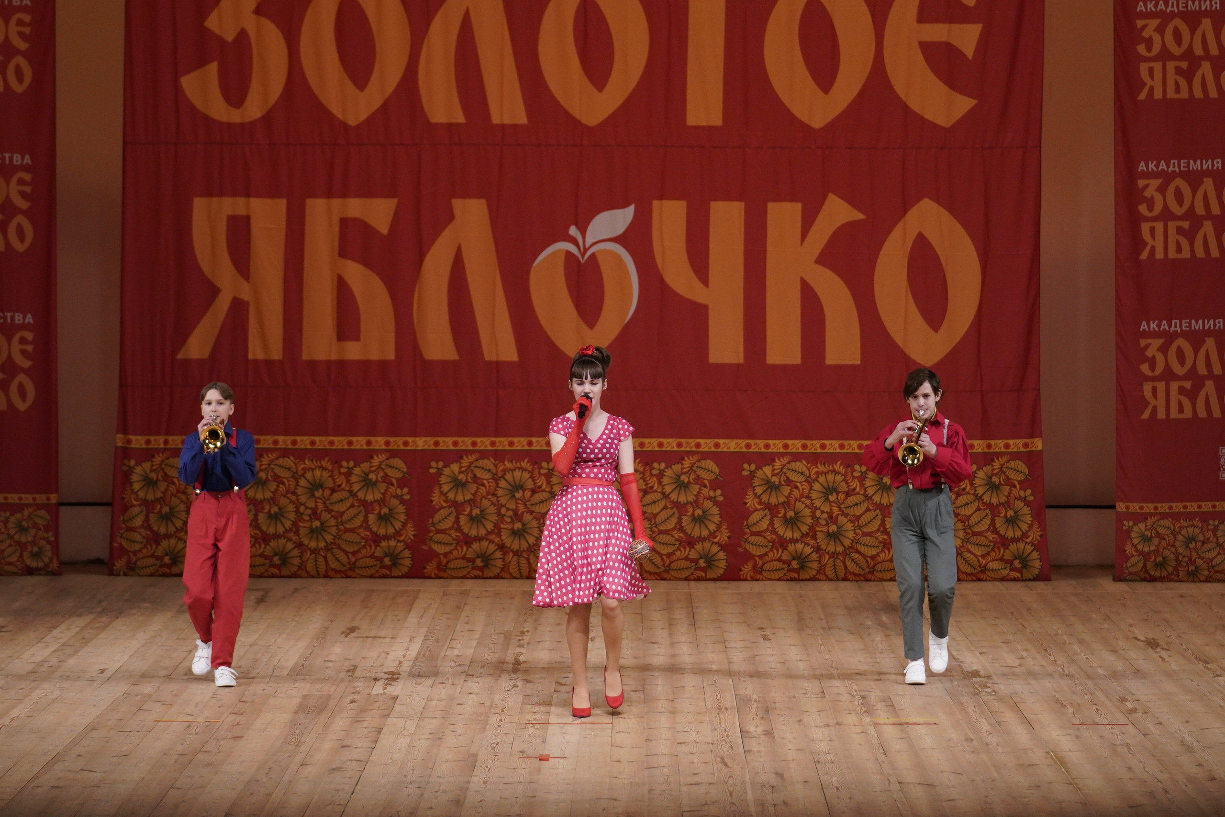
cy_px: 408
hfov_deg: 15.1
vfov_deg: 10.1
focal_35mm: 136
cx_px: 612
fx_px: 4628
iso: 2000
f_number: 2.8
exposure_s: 1/400
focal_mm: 91
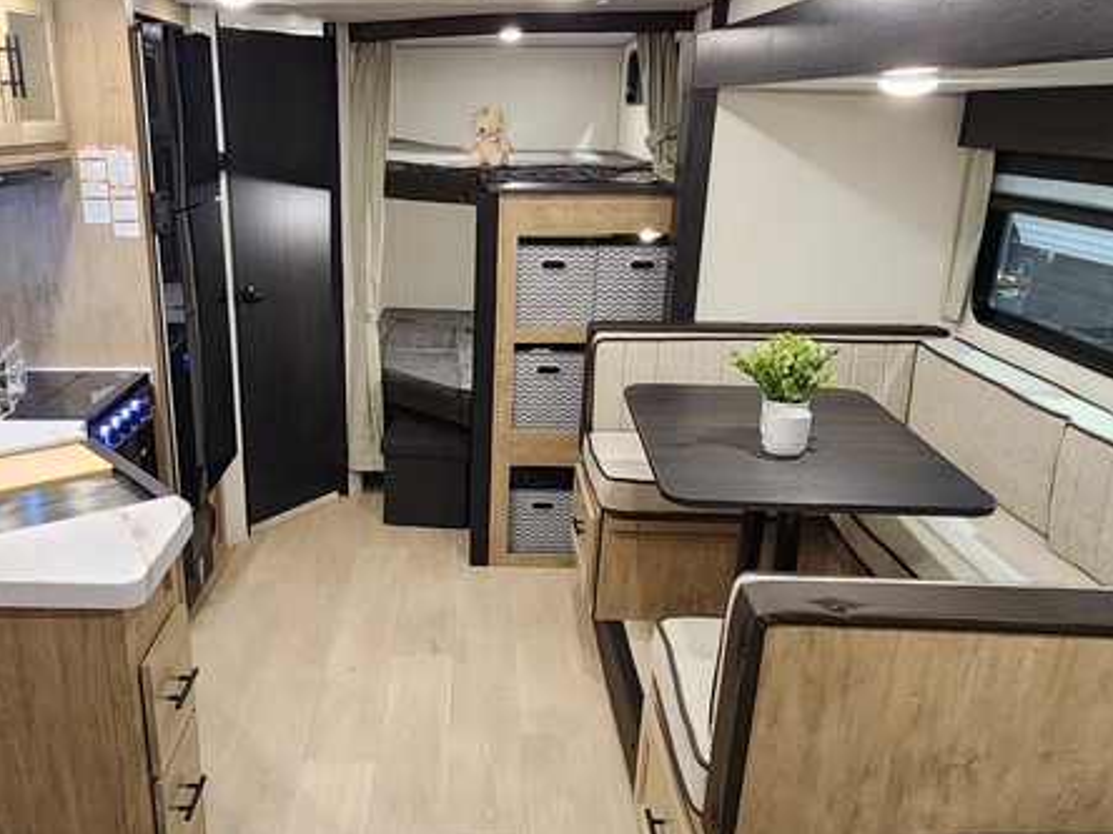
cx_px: 436
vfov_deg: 46.5
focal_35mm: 30
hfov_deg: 59.4
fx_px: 965
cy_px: 503
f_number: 2.2
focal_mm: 2.2
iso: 400
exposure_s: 1/60
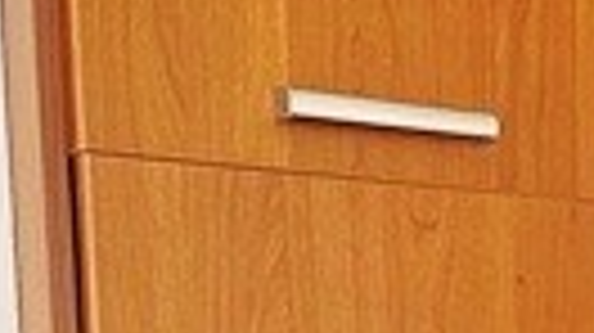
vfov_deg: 9.8
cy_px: 774
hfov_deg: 18.0
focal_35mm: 110
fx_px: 1731
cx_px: 801
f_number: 2.2
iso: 40
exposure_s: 1/50
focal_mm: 1.7
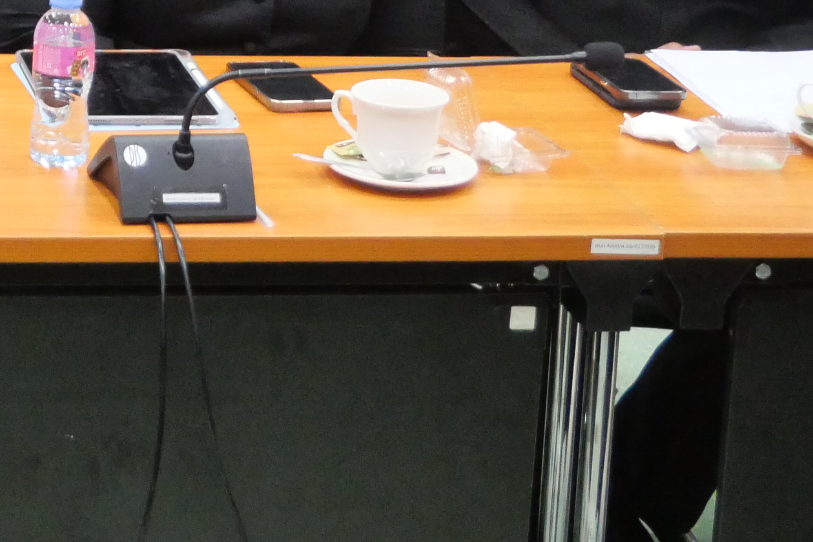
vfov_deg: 11.0
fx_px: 2732
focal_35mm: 121
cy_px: -220
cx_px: -211
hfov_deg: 16.1
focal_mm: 20
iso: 3200
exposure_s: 1/80
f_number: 4.1
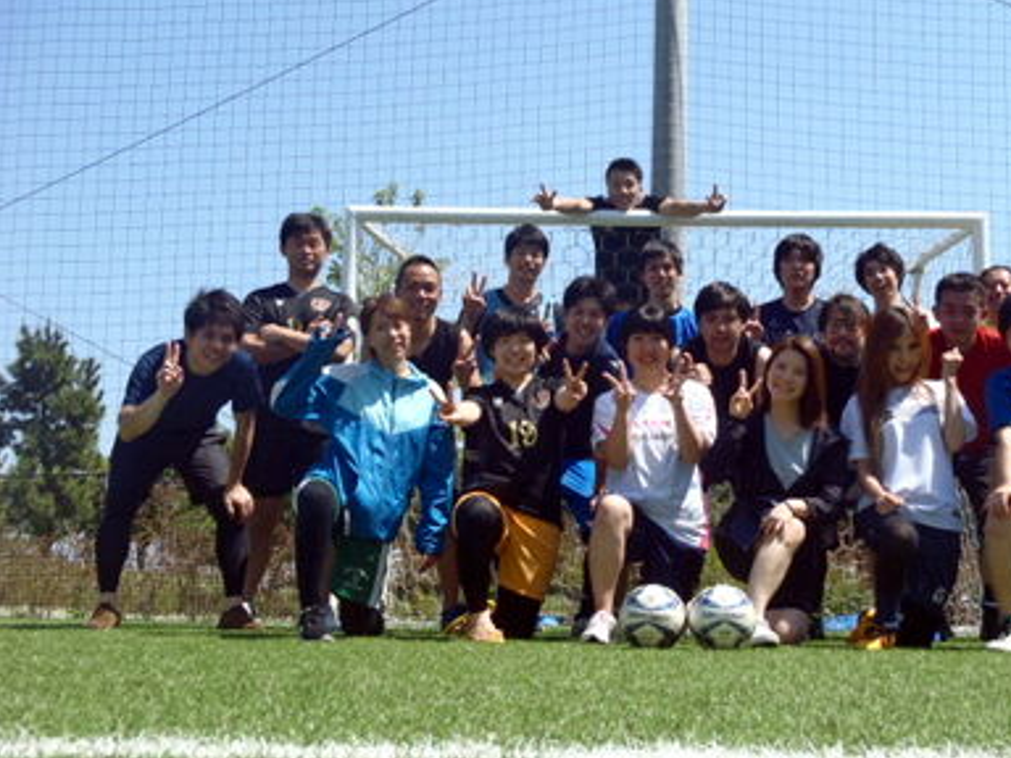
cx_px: 627
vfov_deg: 29.1
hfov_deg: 38.0
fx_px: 1460
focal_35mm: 50
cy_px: 411
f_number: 13
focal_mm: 7.28
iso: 160
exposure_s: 1/80
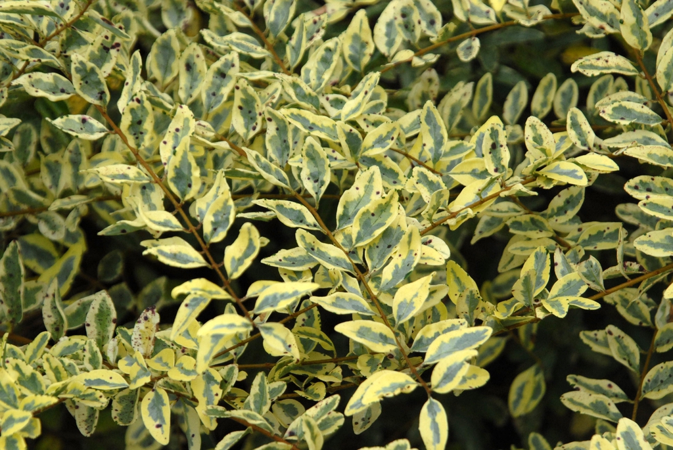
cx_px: 336
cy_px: 225
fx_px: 3368
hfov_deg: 11.4
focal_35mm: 180
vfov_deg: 7.6
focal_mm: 120
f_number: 7.1
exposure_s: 1/200
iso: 400
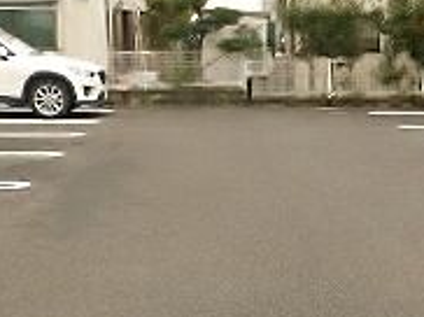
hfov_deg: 24.1
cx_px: 254
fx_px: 991
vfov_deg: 17.7
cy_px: 315
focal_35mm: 81
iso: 125
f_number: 3
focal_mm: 4
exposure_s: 1/200
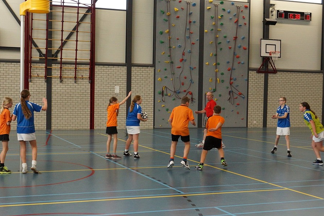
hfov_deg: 50.7
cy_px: 92
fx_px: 342
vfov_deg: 35.0
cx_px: 167
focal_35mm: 38
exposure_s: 1/250
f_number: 4
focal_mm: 22
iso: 800
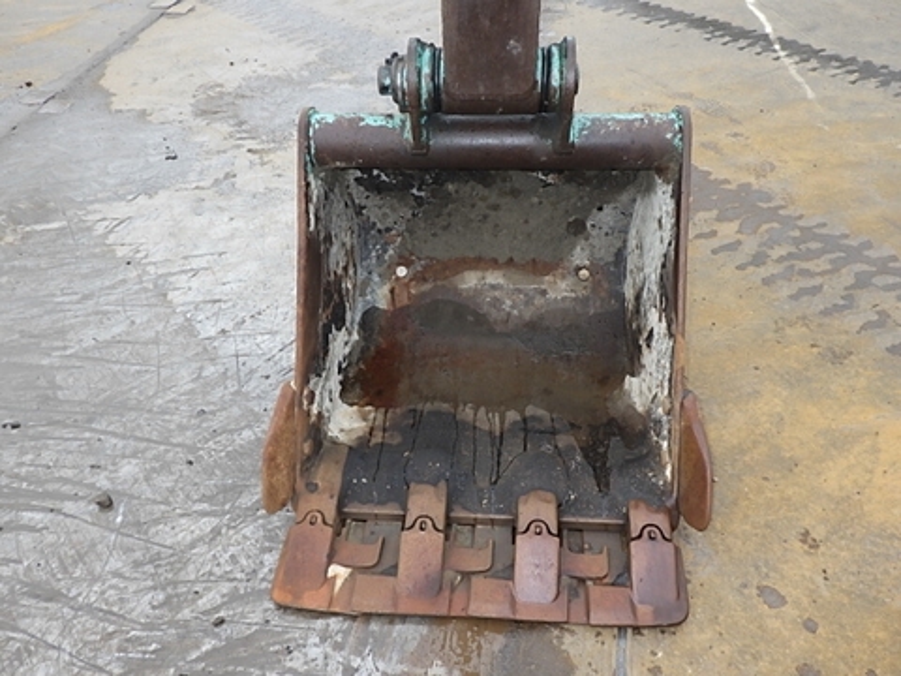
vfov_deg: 49.7
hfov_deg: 63.4
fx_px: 729
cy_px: 338
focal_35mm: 28
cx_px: 450
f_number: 4.2
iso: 125
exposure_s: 1/250
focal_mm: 5
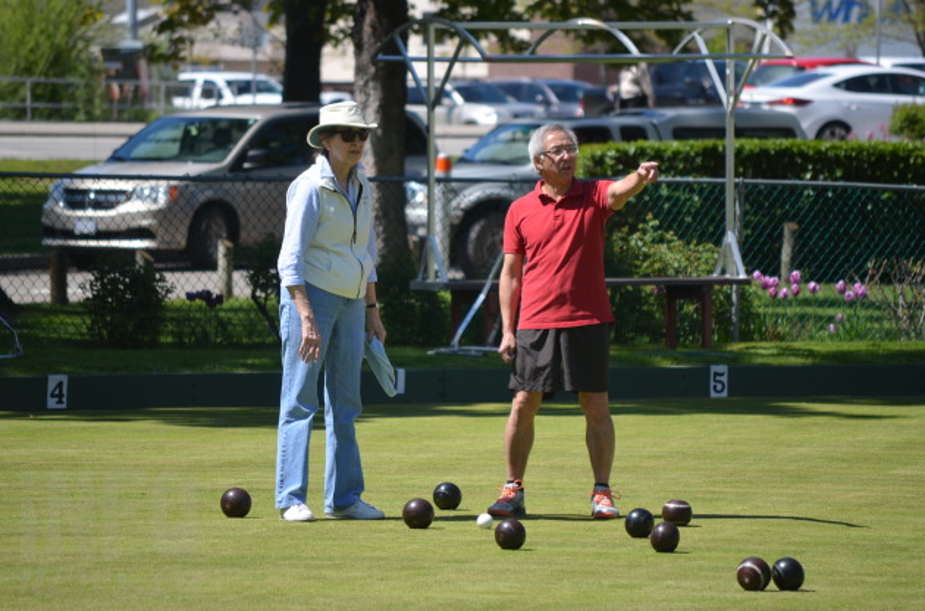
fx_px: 7813
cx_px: 467
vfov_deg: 4.5
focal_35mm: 305
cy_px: 305
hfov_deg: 6.8
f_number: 5.6
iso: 400
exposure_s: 1/1250
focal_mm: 200
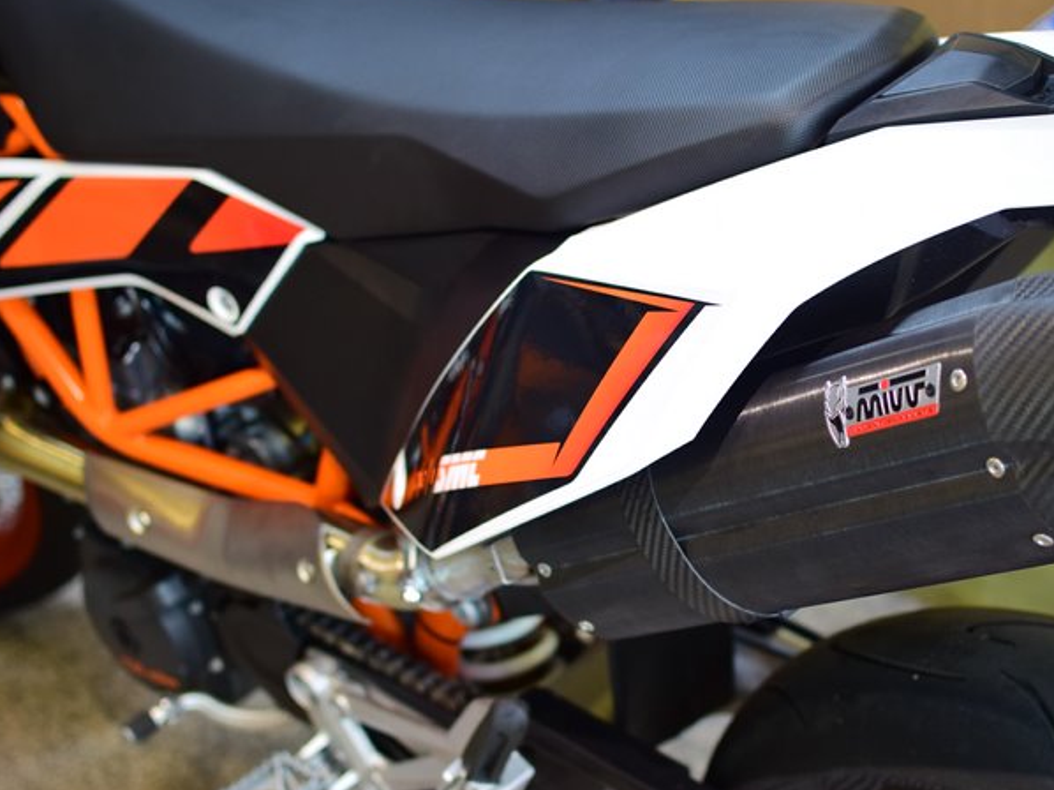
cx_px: 620
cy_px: 449
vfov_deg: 21.7
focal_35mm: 68
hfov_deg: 28.7
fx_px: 2059
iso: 640
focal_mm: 35
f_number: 2.5
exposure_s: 1/30
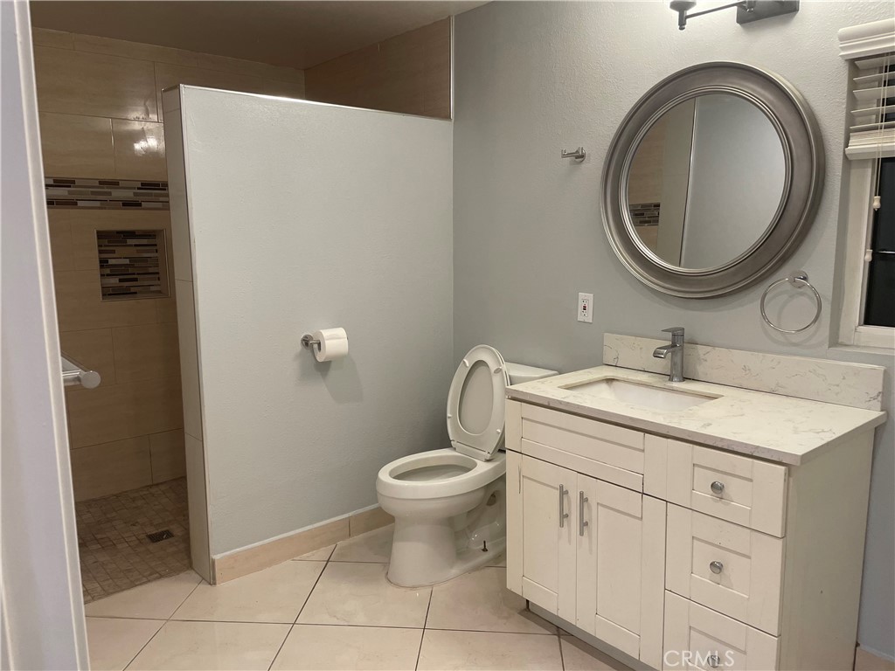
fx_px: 672
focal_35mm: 26
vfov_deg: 53.1
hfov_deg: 67.3
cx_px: 448
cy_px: 336
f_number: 1.6
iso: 125
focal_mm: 4.2
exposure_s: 1/120
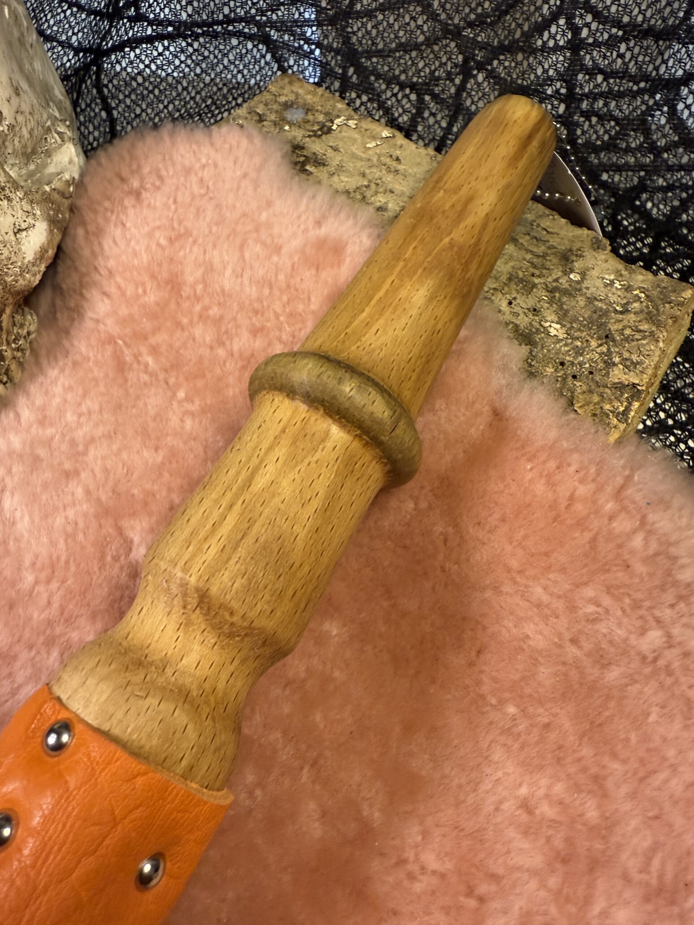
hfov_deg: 56.8
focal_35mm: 24
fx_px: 642
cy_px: 462
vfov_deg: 71.6
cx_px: 347
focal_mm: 2.22
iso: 200
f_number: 2.2
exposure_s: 1/50
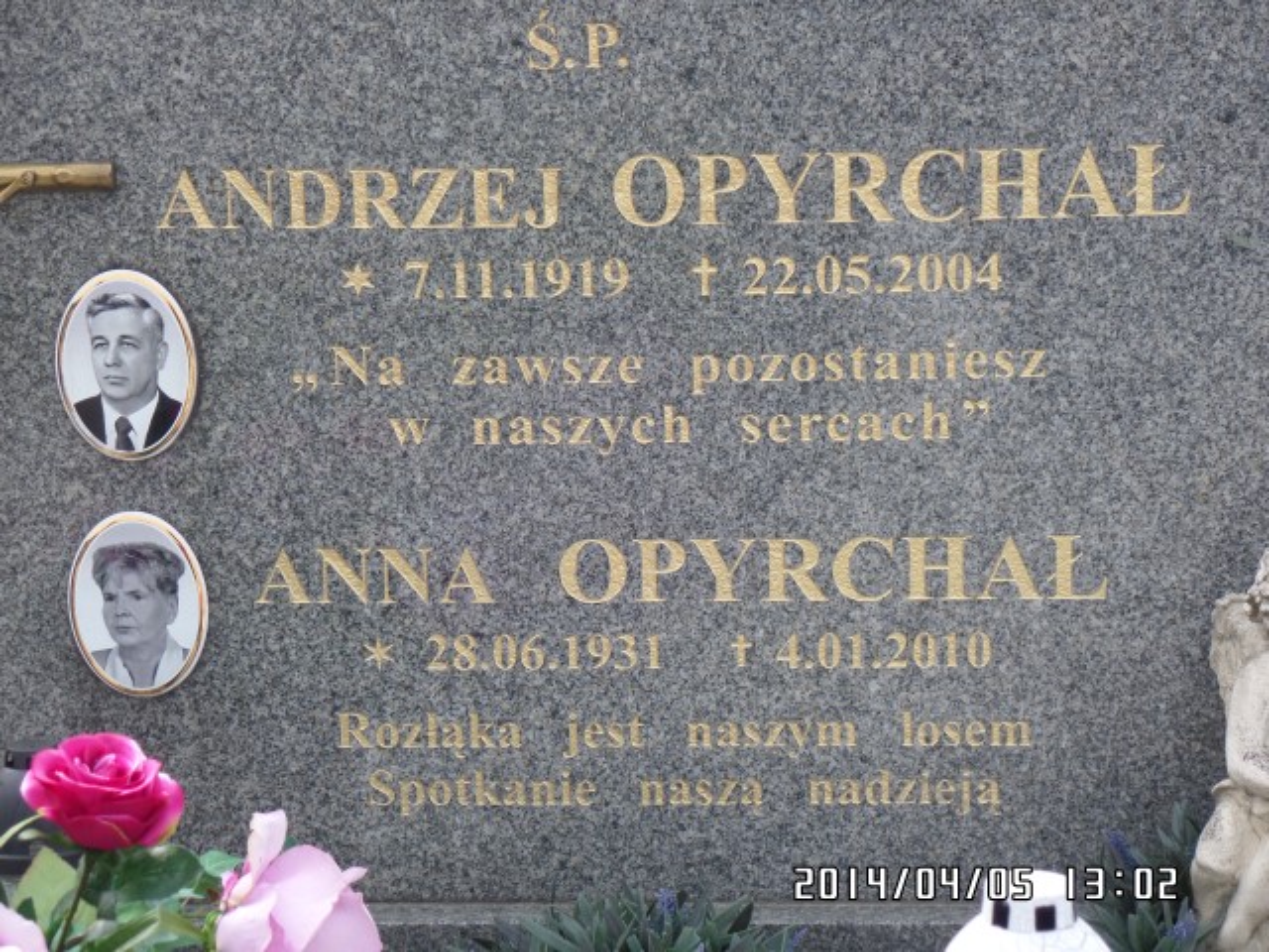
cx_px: 634
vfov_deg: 13.0
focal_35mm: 114
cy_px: 476
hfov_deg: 17.3
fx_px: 4179
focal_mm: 20.3
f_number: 4
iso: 100
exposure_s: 1/250
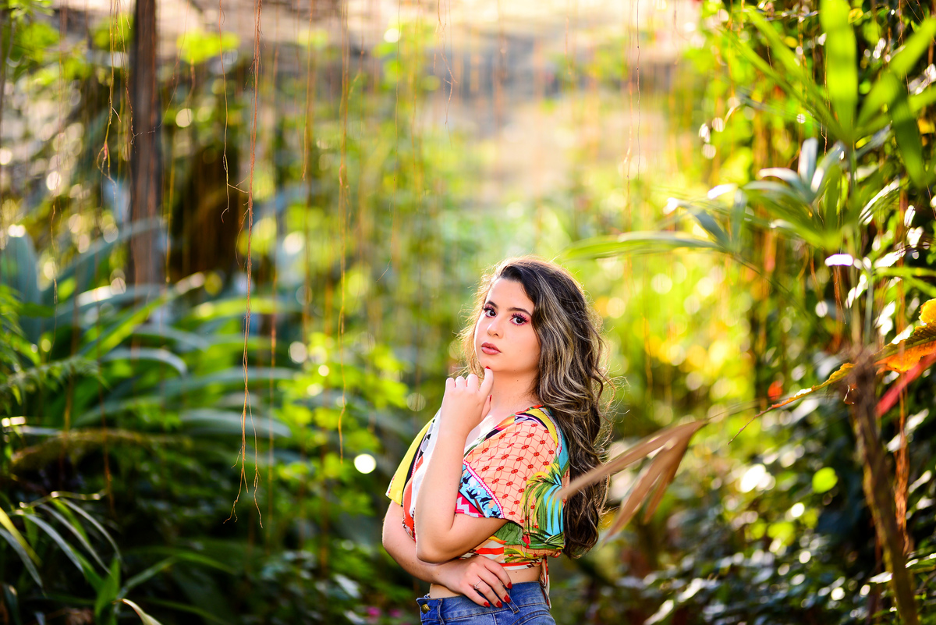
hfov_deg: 23.9
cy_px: 312
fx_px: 2211
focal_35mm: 85
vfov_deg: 16.1
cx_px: 468
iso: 200
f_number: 1.4
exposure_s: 1/200
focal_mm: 85
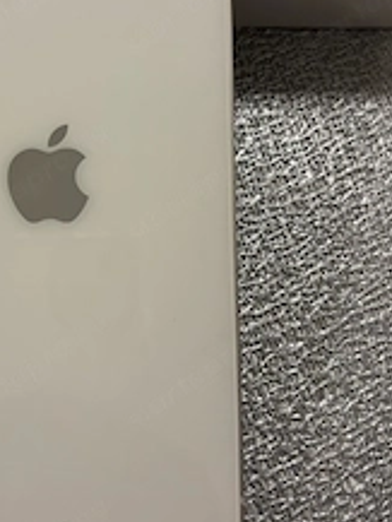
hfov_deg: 29.7
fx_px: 724
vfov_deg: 39.5
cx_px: 87
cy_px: 212
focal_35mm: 48
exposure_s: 1/50
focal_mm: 5.96
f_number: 1.6
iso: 125
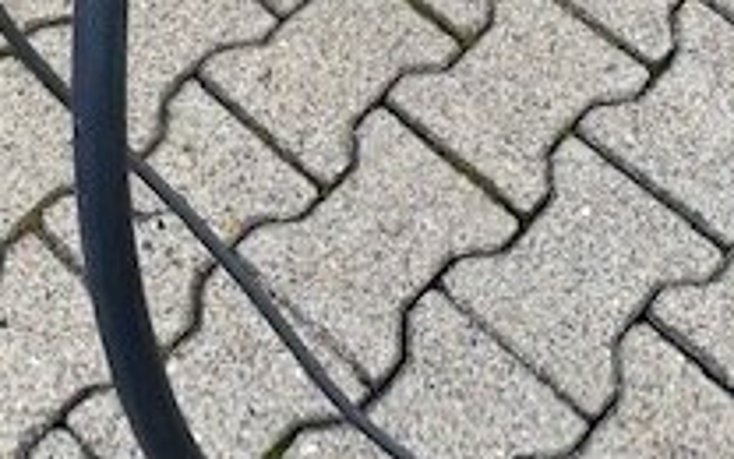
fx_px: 1700
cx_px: 381
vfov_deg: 13.8
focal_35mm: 85
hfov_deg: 24.4
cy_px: -346
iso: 32
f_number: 1.8
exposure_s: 1/379
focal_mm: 4.25
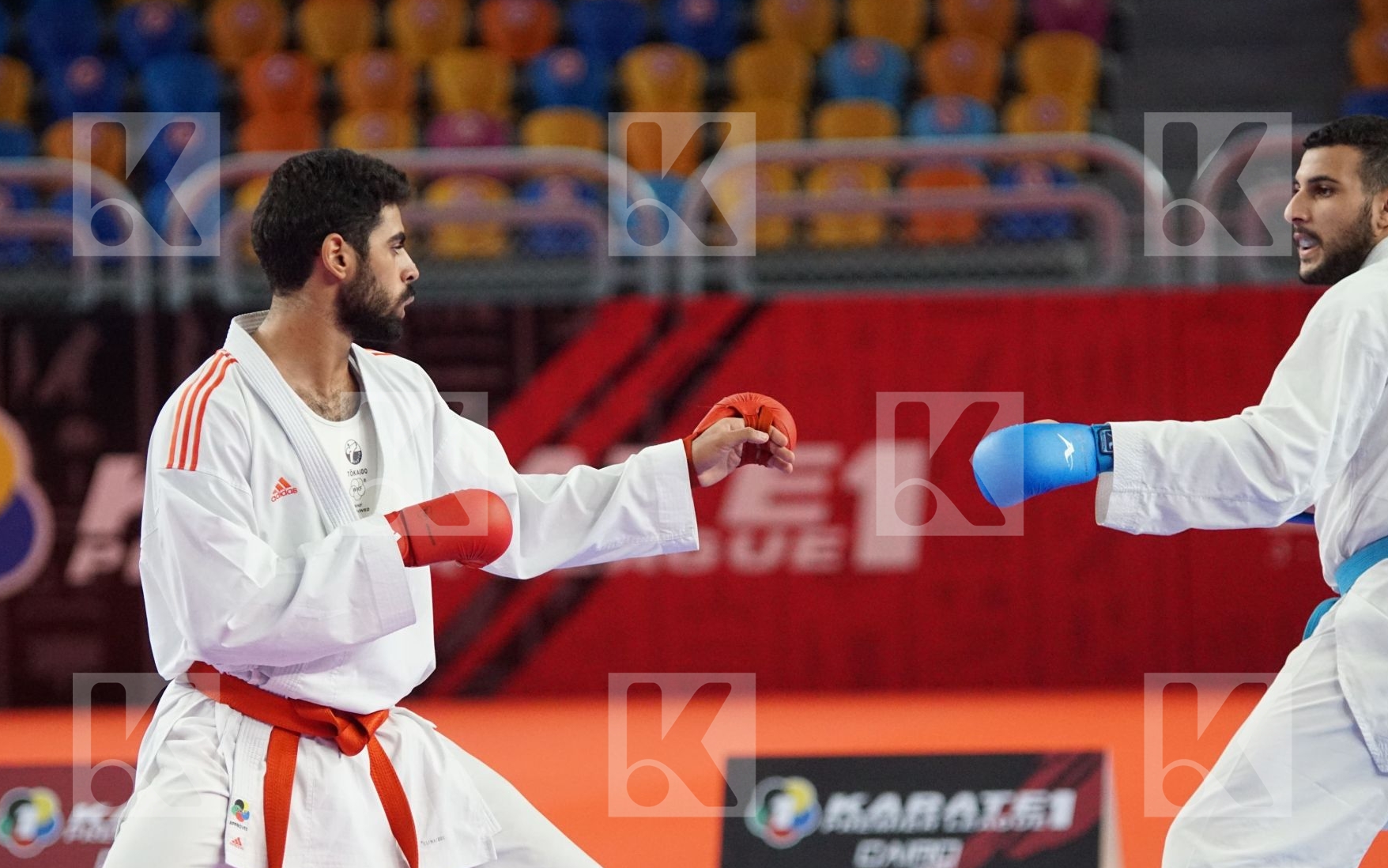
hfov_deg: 8.9
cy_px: 464
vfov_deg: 5.6
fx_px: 8891
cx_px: 682
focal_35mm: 235
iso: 3200
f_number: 2.8
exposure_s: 1/1600
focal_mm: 150
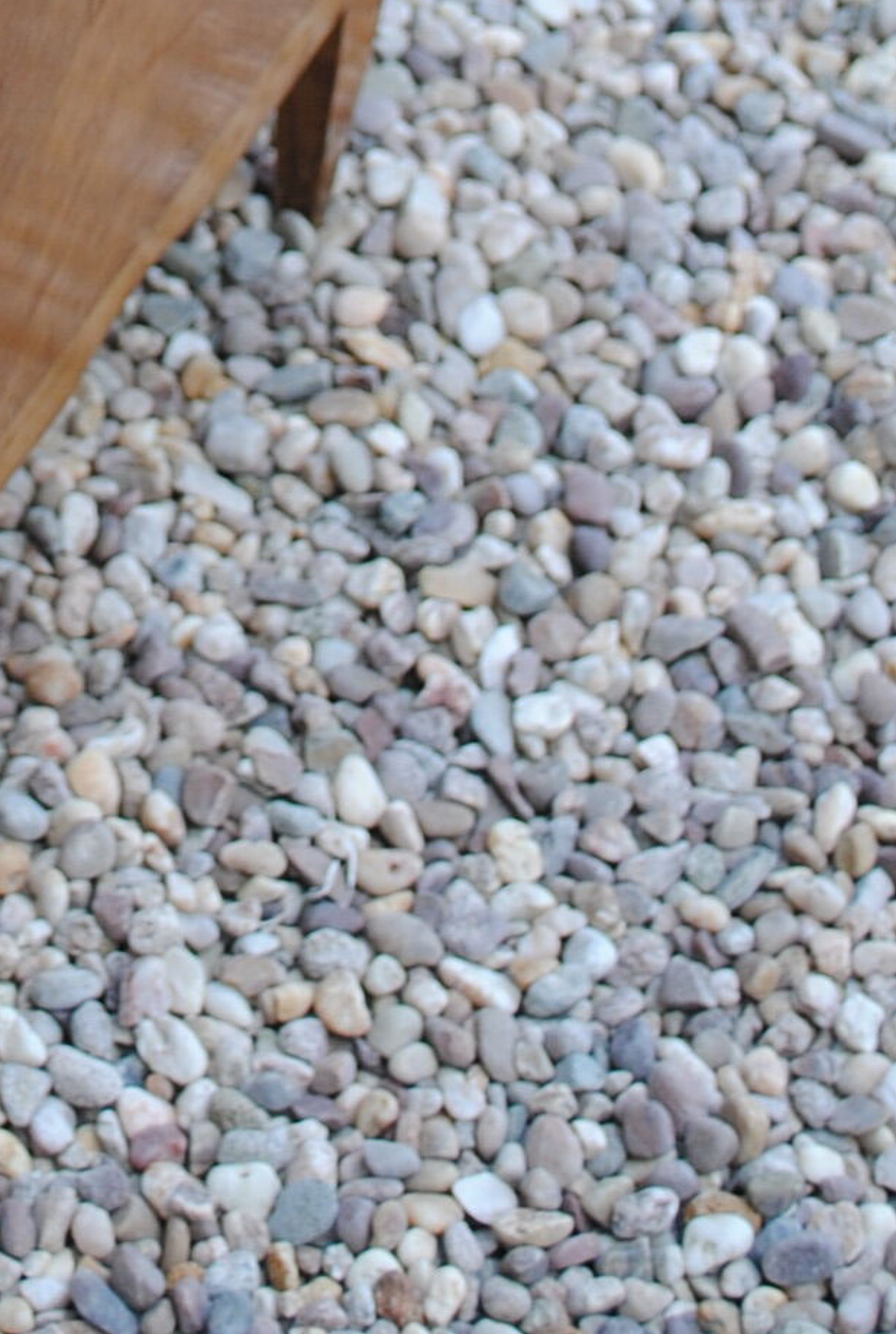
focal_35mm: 137
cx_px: -211
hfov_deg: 9.9
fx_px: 5074
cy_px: -587
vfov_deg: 14.1
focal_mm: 29
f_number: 5.6
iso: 160
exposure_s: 1/125
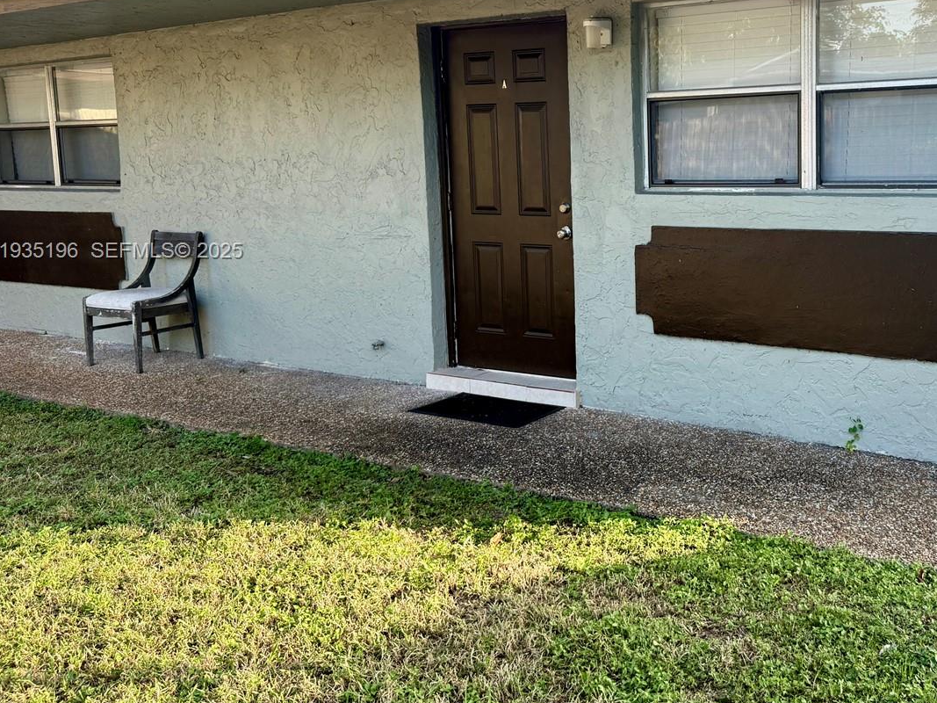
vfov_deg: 39.3
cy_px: 252
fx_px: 974
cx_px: 672
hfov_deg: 49.8
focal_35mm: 36
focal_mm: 6.76
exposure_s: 1/368
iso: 100
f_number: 1.78
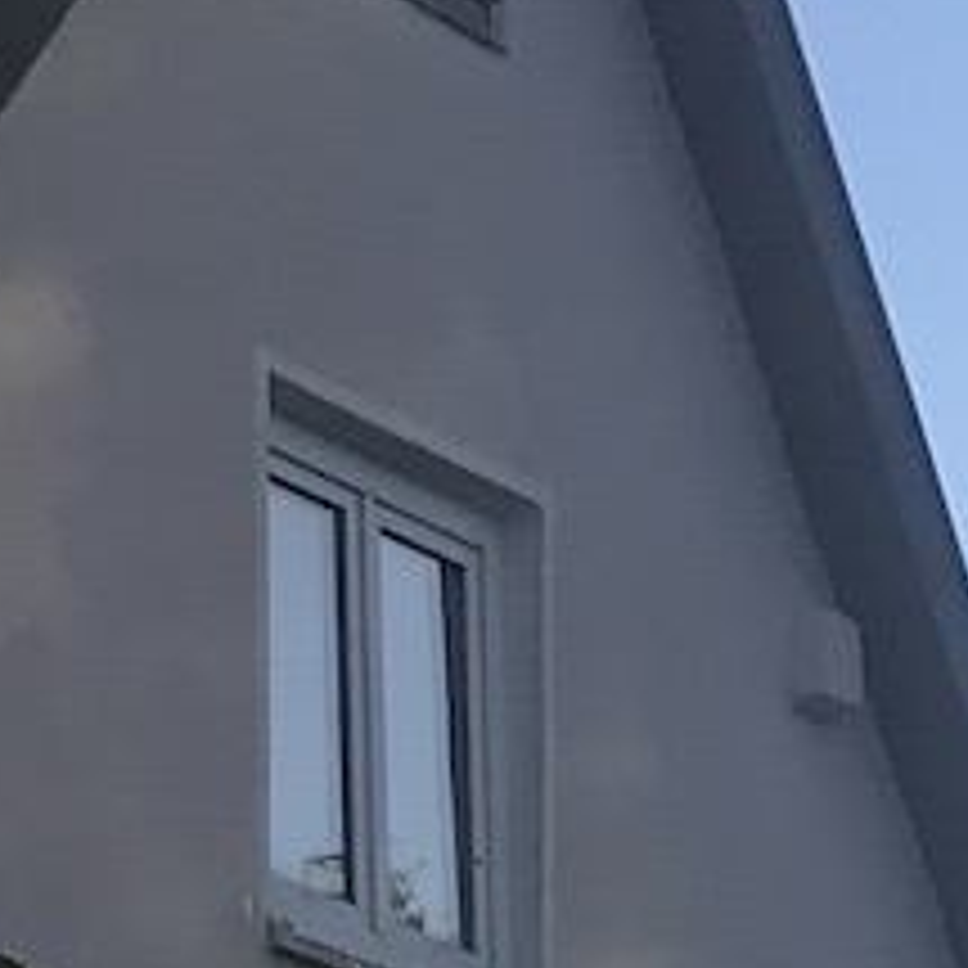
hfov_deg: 7.5
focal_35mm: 232
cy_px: 2868
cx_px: 936
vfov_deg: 6.8
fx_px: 7340
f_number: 1.8
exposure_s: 1/1473
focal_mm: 3.99
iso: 20
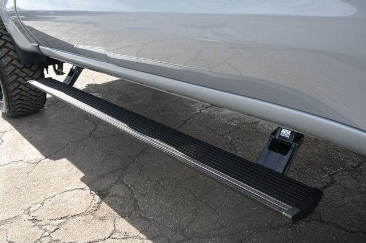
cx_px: 183
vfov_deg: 42.6
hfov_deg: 60.7
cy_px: 122
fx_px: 312
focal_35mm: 31
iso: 200
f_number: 4.5
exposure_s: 1/250
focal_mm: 20.5
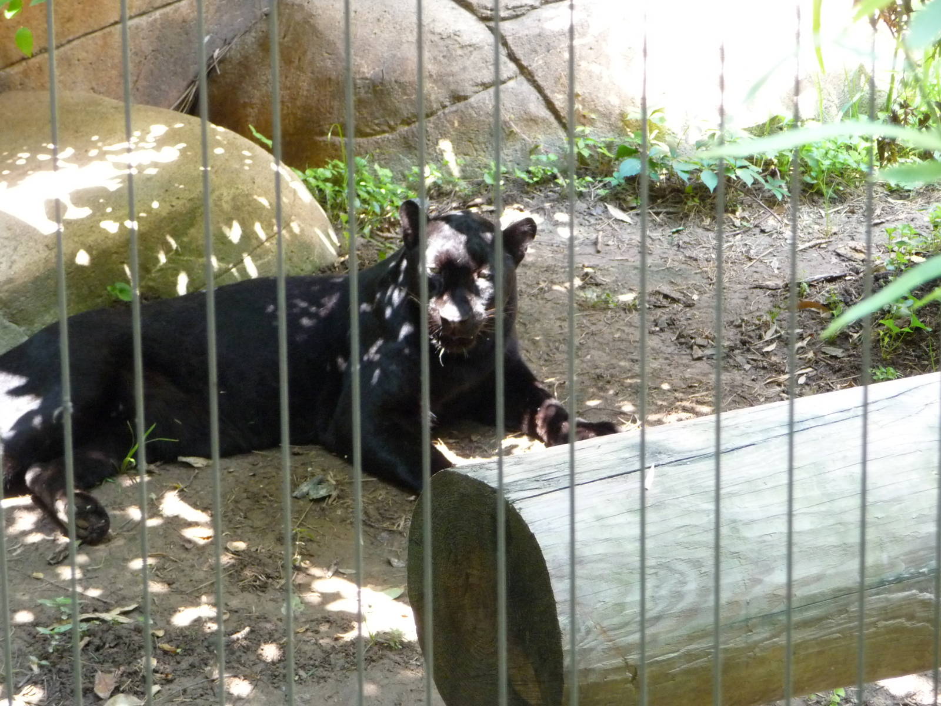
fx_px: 3996
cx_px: 470
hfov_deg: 13.4
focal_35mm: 147
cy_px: 353
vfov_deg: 10.1
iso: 400
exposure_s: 1/50
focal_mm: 25.2
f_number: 4.8
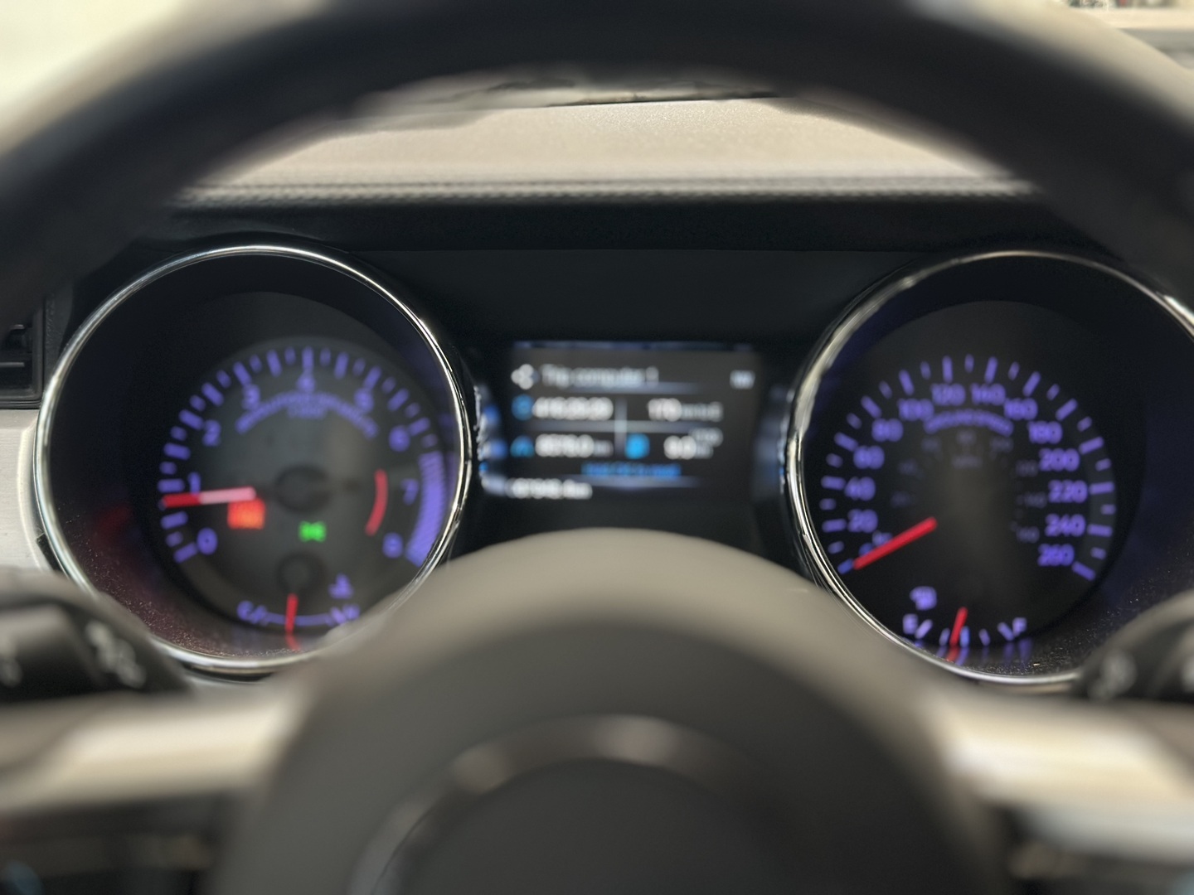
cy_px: 448
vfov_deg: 30.3
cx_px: 597
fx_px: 1656
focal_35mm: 48
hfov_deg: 39.7
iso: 400
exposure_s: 1/33
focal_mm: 6.86
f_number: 1.78
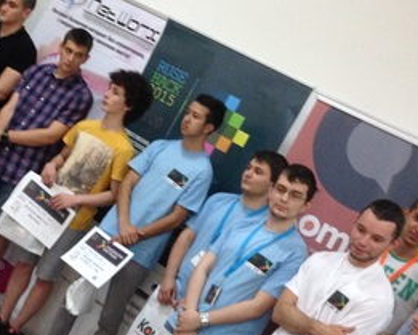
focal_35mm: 79
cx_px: 94
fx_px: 978
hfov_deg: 23.8
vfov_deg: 19.4
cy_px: 167
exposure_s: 1/20
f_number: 2.4
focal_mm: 4.12
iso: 200
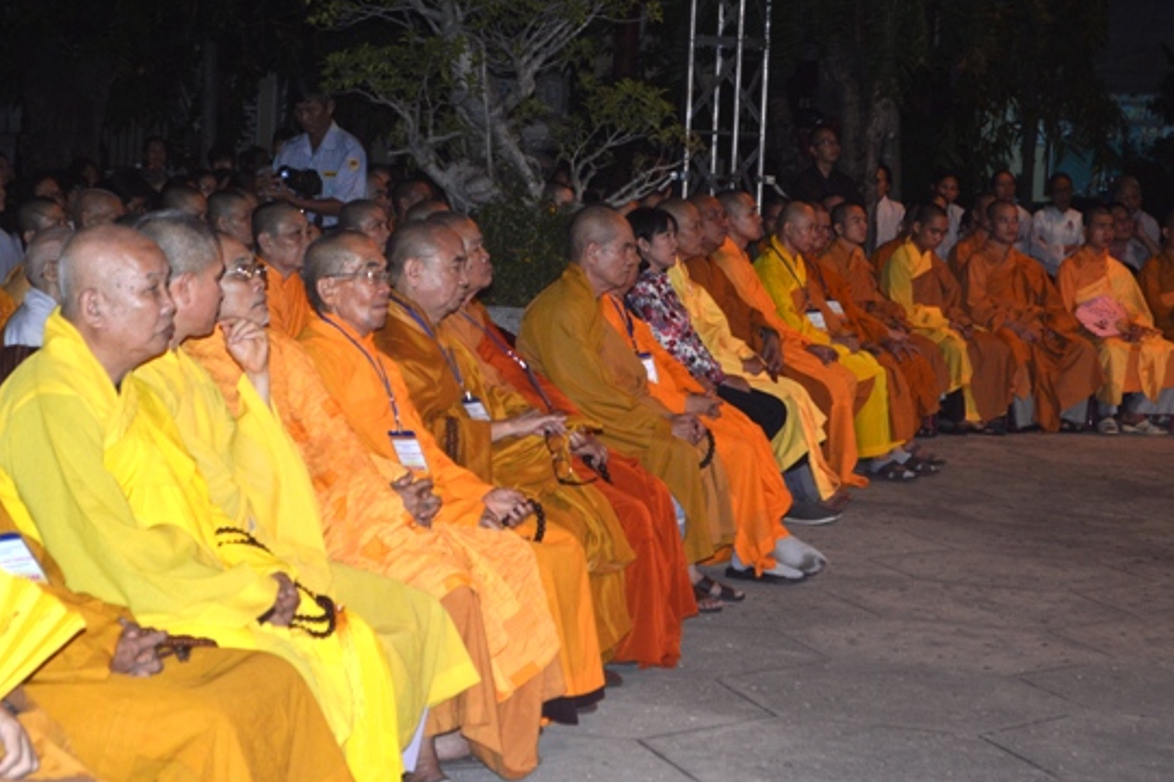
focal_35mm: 85
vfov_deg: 16.1
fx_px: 2771
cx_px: 563
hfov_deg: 23.9
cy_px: 347
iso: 400
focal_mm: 48
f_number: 5.6
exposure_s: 1/60
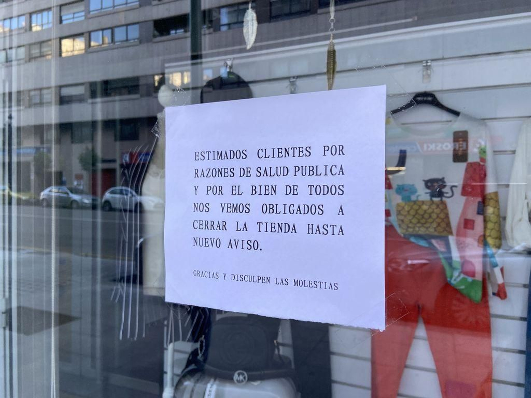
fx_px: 399
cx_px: 266
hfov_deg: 67.3
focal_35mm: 26
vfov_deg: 53.1
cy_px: 199
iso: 80
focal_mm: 4.25
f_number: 1.8
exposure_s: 1/121
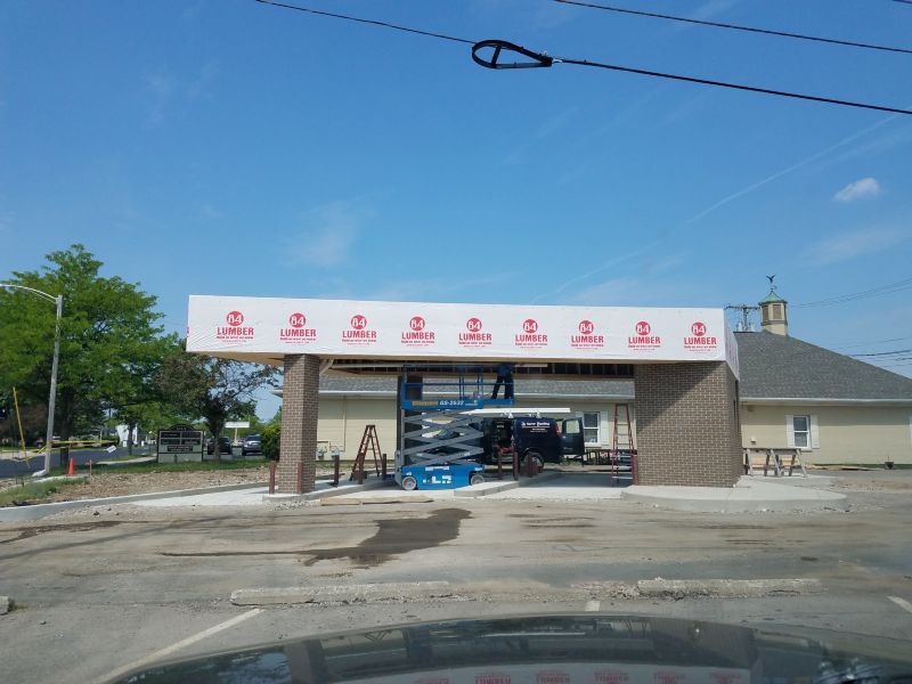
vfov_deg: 53.1
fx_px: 685
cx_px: 456
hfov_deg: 67.3
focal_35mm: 26
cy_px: 342
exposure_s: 1/1832
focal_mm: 4.2
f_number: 1.7
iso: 40
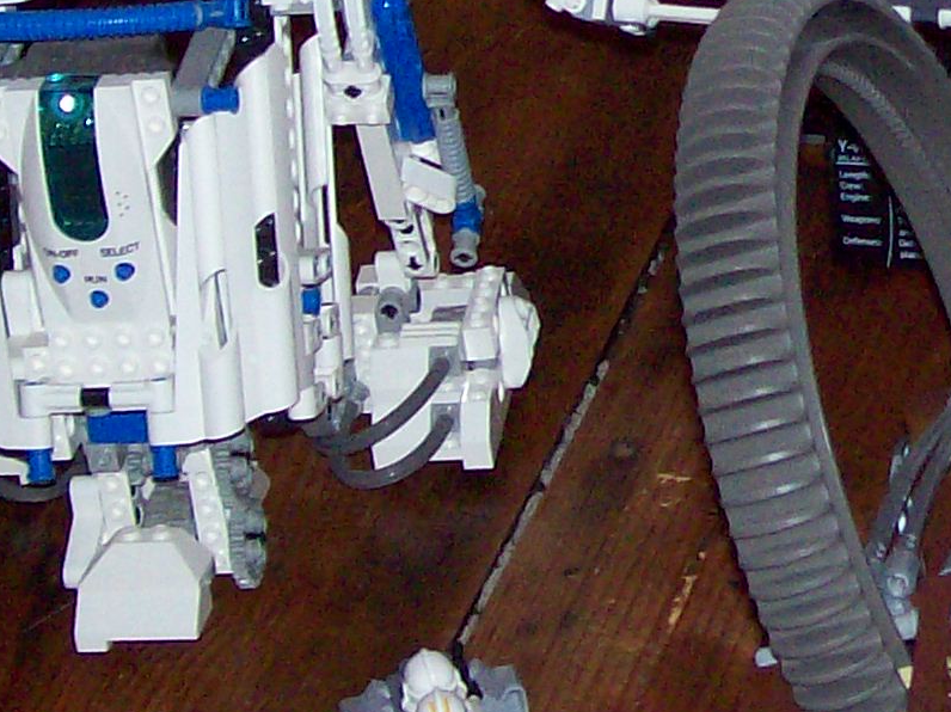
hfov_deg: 12.1
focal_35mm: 161
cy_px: -137
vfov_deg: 9.1
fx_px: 4420
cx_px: 1078
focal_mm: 7.6
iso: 140
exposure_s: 1/73.1
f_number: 3
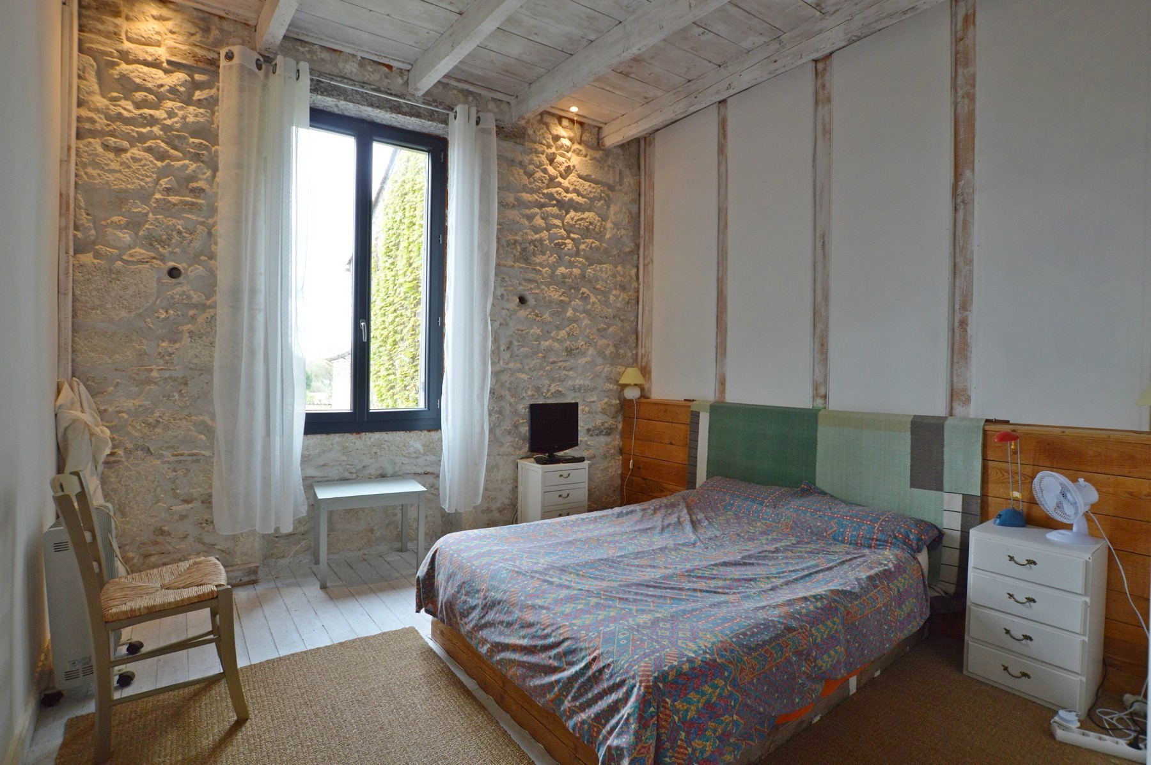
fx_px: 479
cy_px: 382
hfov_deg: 100.4
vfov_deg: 77.2
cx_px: 576
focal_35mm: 15
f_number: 4.5
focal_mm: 10
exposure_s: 1/80
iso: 400
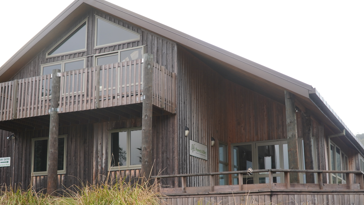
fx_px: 449
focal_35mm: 47
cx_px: 181
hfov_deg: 44.1
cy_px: 122
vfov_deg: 25.6
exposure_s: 1/60
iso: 250
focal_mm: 29
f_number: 4
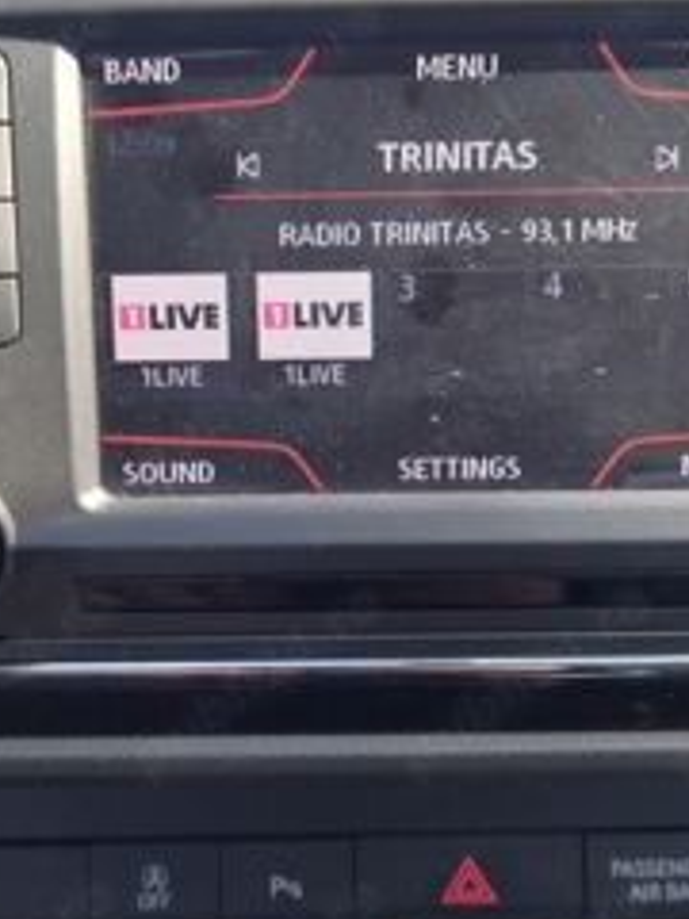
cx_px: 390
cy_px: 452
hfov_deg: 32.1
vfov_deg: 42.1
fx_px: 1194
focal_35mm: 45
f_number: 1.79
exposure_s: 1/211
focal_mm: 4.74
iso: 100
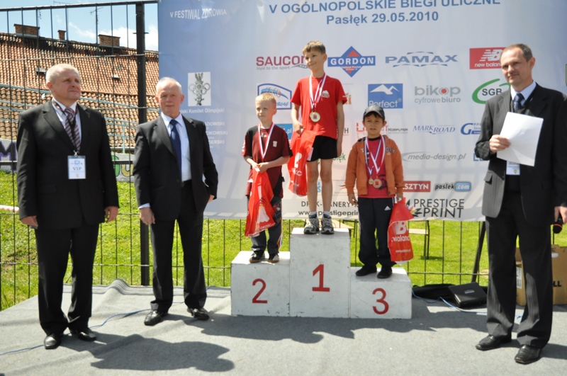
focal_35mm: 30
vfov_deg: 43.5
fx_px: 472
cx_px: 284
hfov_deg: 62.0
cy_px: 188
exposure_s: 1/4000
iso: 1250
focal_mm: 20
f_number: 4.5
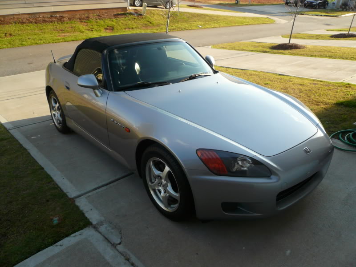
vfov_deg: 49.7
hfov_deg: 63.4
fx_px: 288
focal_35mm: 28
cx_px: 178
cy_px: 134
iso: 100
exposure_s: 1/500
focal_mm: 4.6
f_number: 2.8
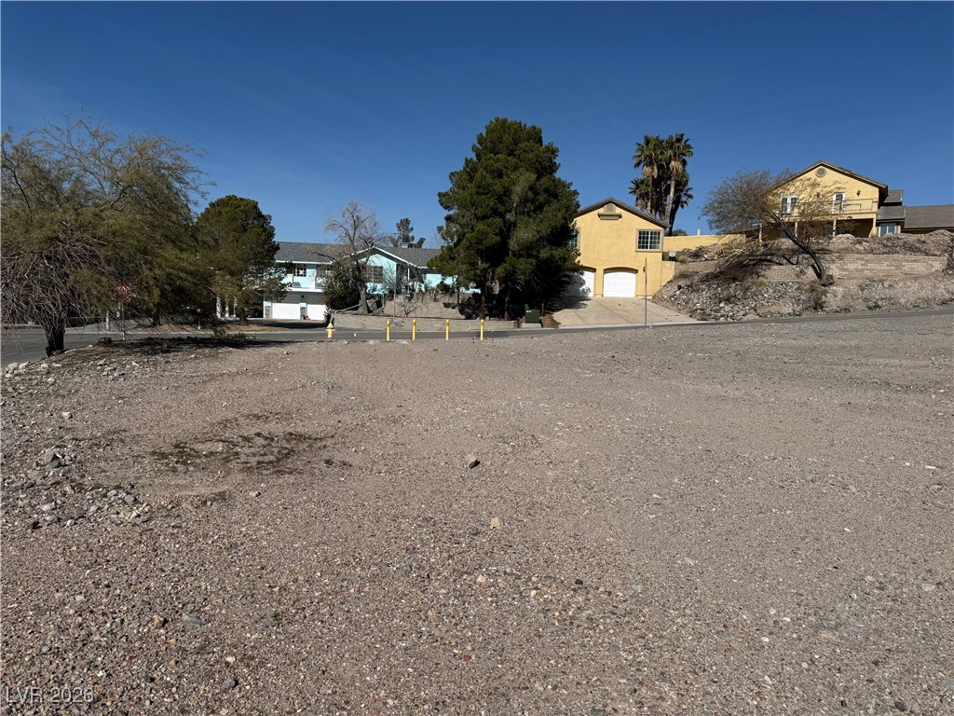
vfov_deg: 56.8
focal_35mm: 24
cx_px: 477
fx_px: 661
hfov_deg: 71.6
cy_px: 358
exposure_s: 1/10309
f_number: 1.78
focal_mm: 6.76
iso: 80
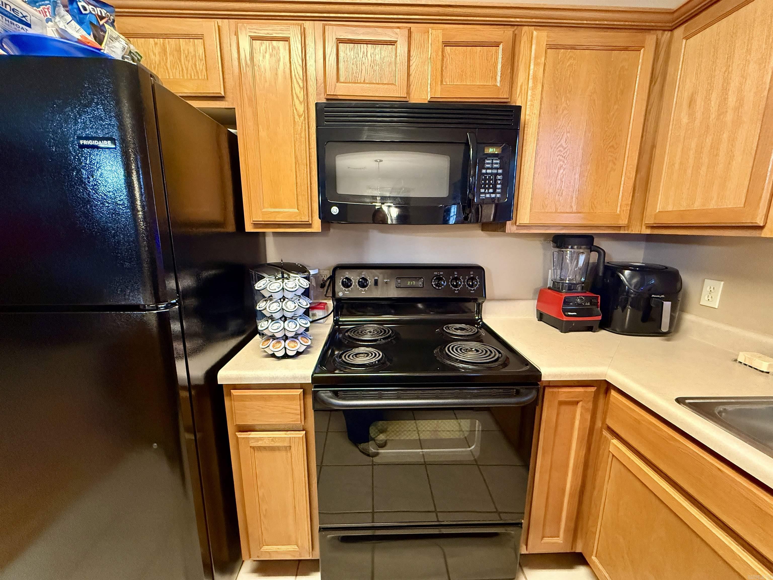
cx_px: 386
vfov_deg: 85.7
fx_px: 313
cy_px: 290
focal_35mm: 14
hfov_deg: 102.1
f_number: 2.2
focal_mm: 2.22
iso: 800
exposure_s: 1/60
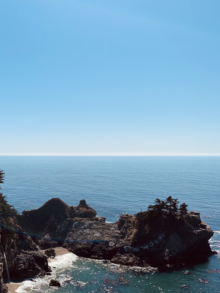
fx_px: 356
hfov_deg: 33.4
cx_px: 45
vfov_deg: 44.1
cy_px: 198
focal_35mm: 42
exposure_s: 1/4673
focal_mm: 4.25
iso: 25
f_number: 1.8
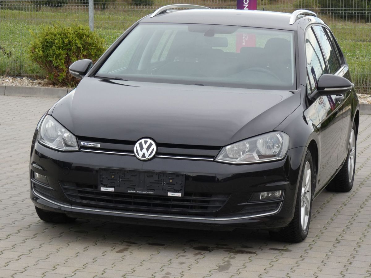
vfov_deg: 11.9
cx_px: 186
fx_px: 1340
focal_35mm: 125
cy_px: 139
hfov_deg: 15.8
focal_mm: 22.4
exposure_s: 1/80
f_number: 5.6
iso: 80
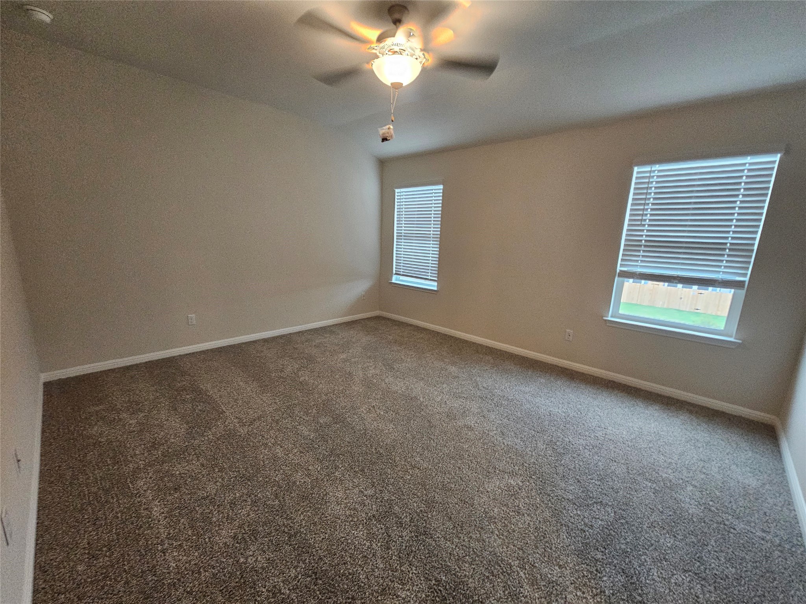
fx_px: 303
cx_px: 403
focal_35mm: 13
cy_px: 302
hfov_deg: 106.2
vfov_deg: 89.9
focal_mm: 2.2
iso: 320
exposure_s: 1/60
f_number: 2.2
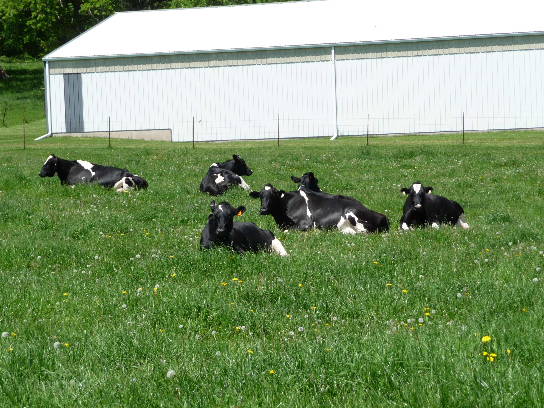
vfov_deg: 13.2
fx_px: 1760
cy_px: 204
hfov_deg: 17.6
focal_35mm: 112
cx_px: 272
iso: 100
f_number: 4.7
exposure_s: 1/500
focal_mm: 19.1
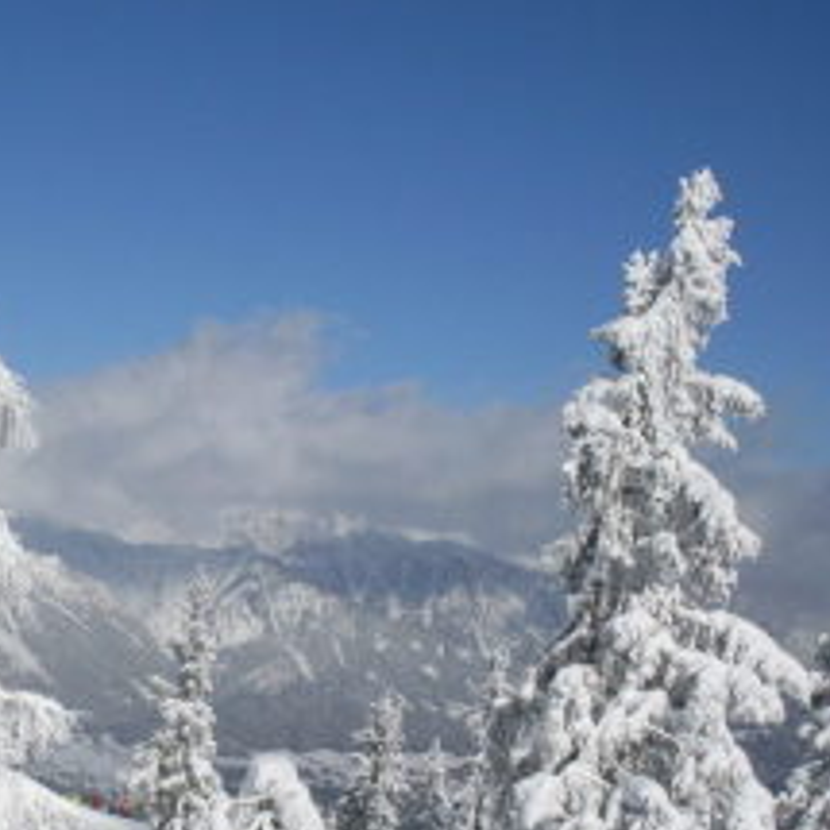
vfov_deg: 22.9
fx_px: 2035
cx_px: 154
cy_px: 587
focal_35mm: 75
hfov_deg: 22.7
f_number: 8.4
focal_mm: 6.3
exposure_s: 1/1000
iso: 80
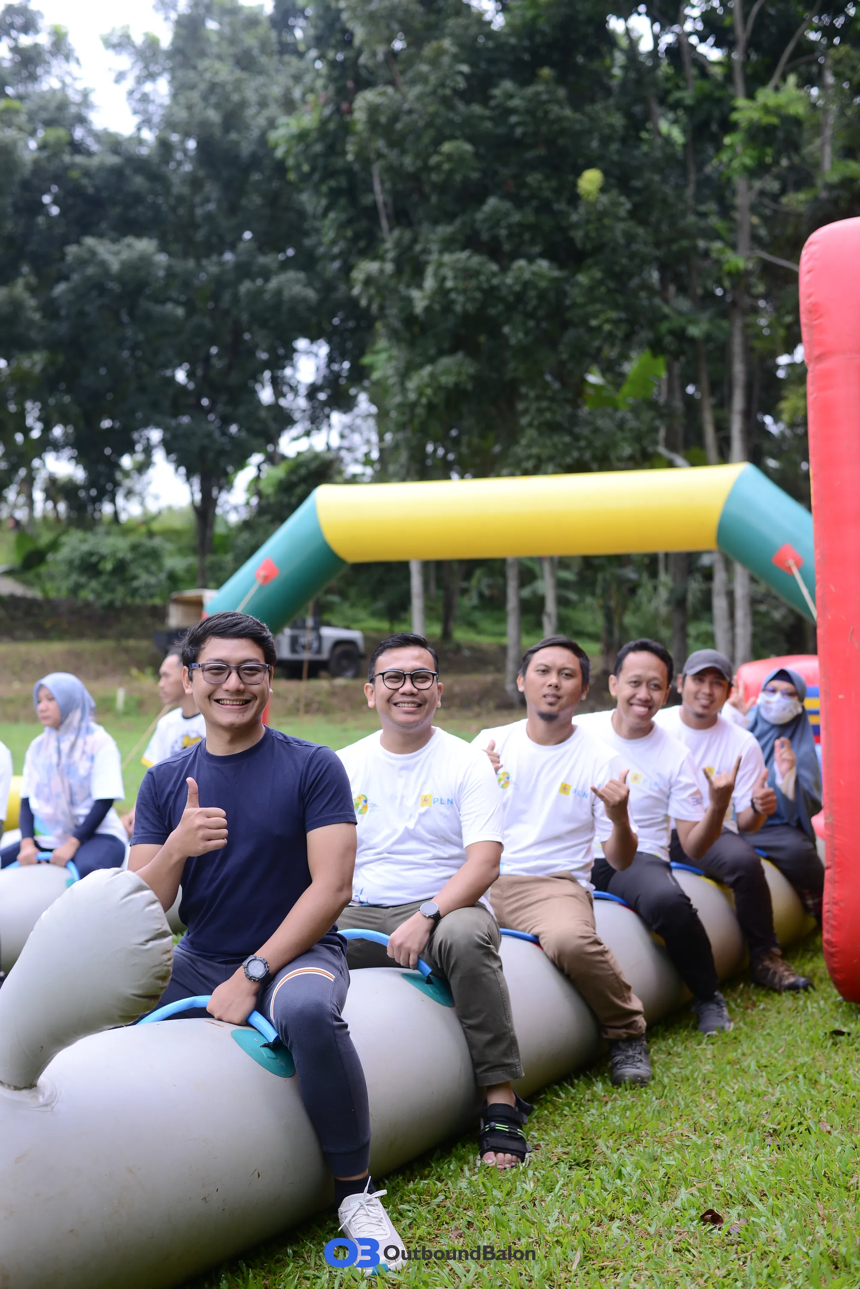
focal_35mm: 50
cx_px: 430
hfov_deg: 27.0
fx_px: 1790
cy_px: 644
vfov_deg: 39.6
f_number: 2.8
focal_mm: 50
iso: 200
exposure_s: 1/250
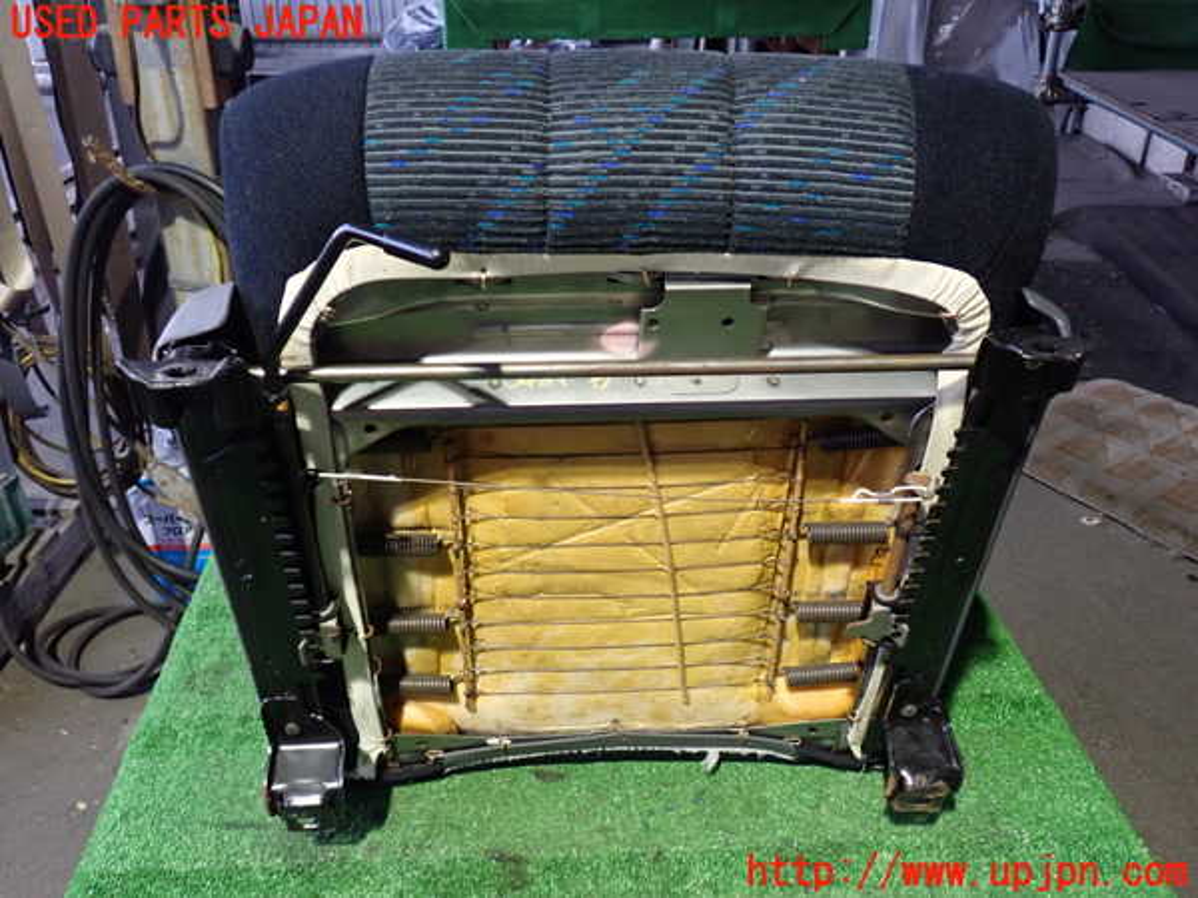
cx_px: 599
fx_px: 1107
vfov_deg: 44.2
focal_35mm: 32
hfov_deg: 56.8
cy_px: 449
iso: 800
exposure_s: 1/25
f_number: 2.4
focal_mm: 5.79
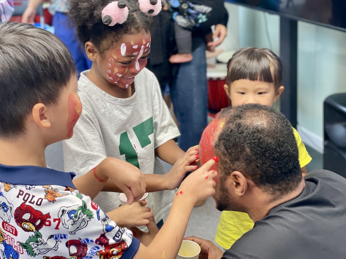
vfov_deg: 28.0
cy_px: 130
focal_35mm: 52
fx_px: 520
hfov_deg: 36.8
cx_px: 173
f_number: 2
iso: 160
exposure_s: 1/50
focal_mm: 6
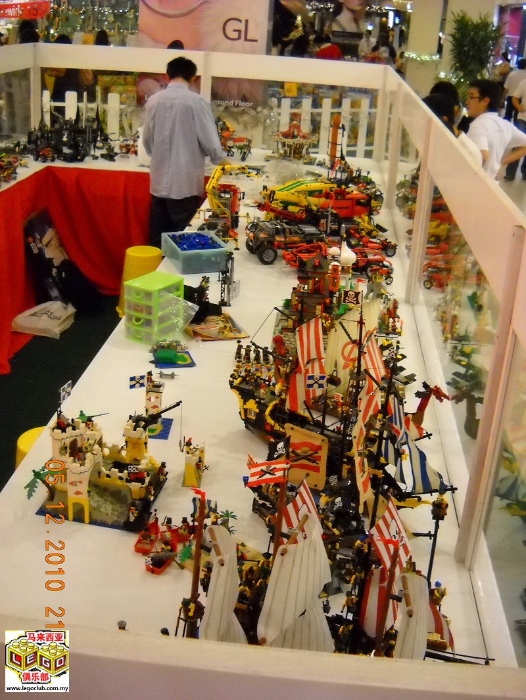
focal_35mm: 41
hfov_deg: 35.1
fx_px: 830
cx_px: 263
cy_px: 350
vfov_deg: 45.8
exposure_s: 1/76
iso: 800
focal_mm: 6.72
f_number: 3.1
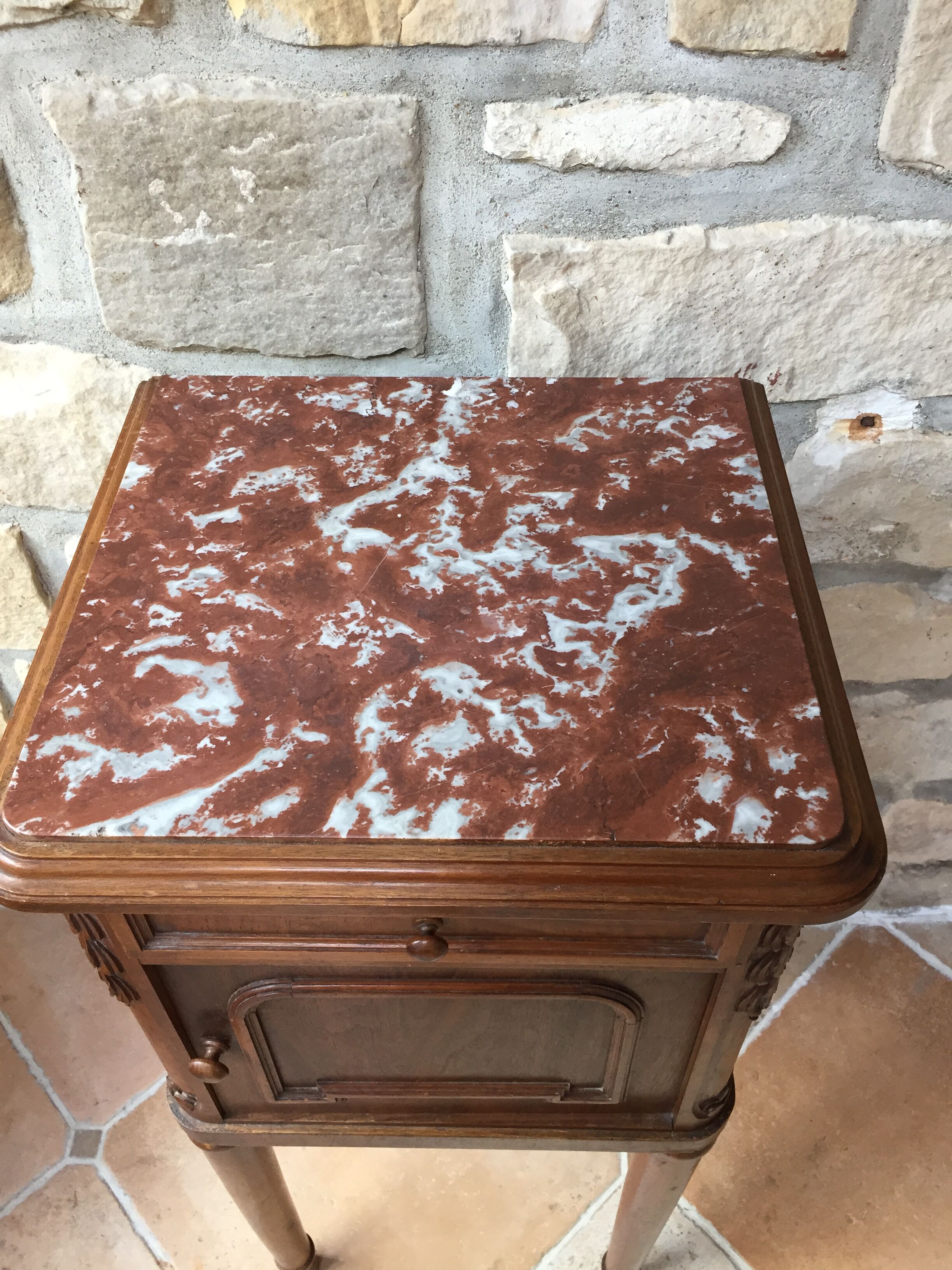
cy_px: 635
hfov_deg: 48.2
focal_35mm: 29
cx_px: 476
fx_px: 1063
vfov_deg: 61.7
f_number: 2.2
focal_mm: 4.15
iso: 50
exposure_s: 1/33
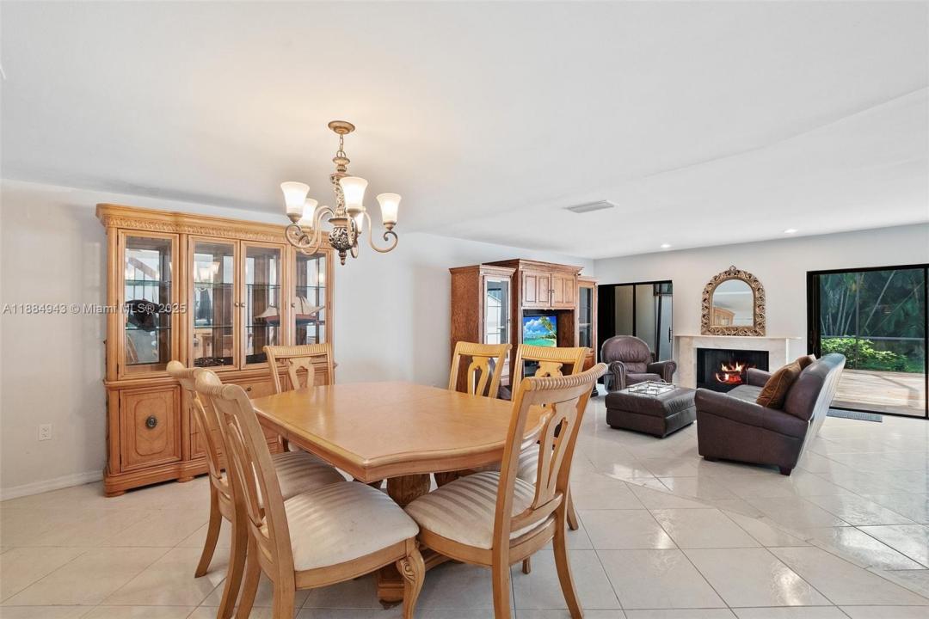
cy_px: 310
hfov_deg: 100.4
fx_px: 387
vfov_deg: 77.3
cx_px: 464
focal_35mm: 15
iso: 2000
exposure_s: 1/15
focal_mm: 10
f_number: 8
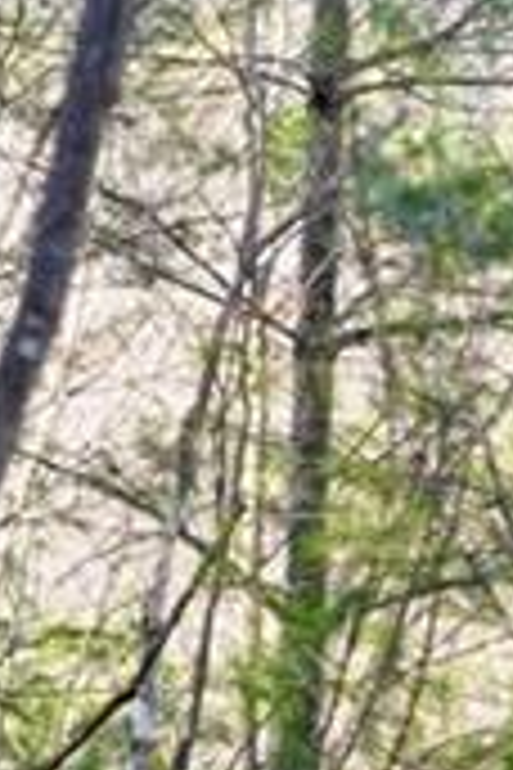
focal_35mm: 629
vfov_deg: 3.3
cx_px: -1390
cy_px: 344
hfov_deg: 2.2
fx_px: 13444
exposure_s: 1/15
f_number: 13
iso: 200
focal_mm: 105
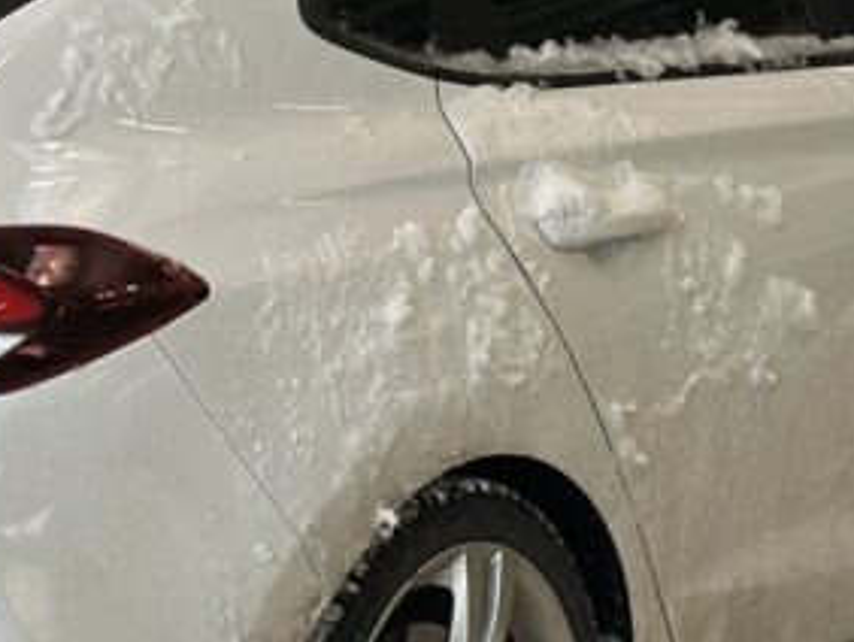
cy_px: 209
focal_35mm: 174
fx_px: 4296
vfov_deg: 8.5
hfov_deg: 11.3
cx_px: 151
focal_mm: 6.86
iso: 80
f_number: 1.78
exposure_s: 1/411
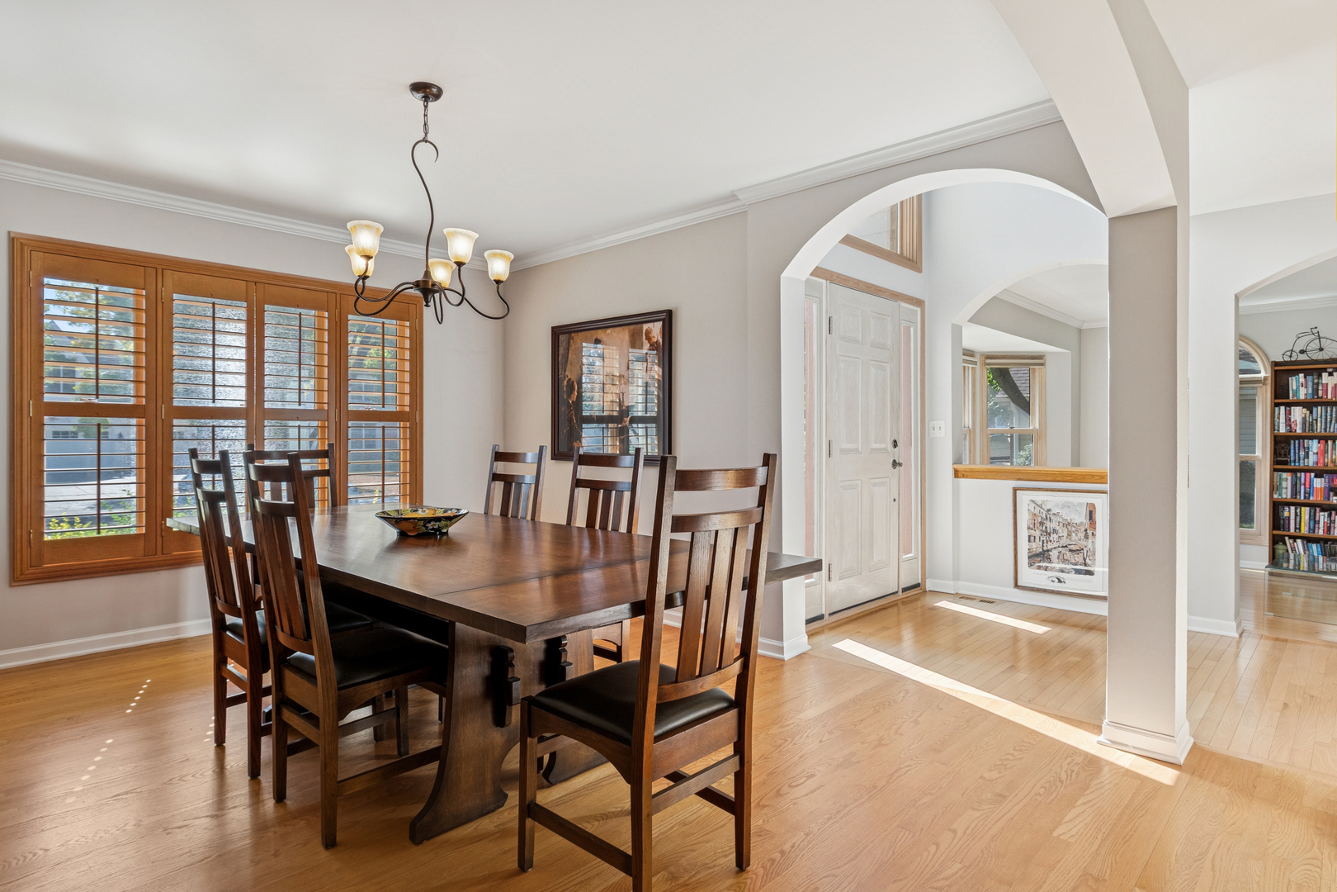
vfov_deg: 67.4
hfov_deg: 90.0
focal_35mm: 18
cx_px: 668
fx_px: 668
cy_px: 446
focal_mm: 12
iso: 250
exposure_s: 1/30
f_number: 8
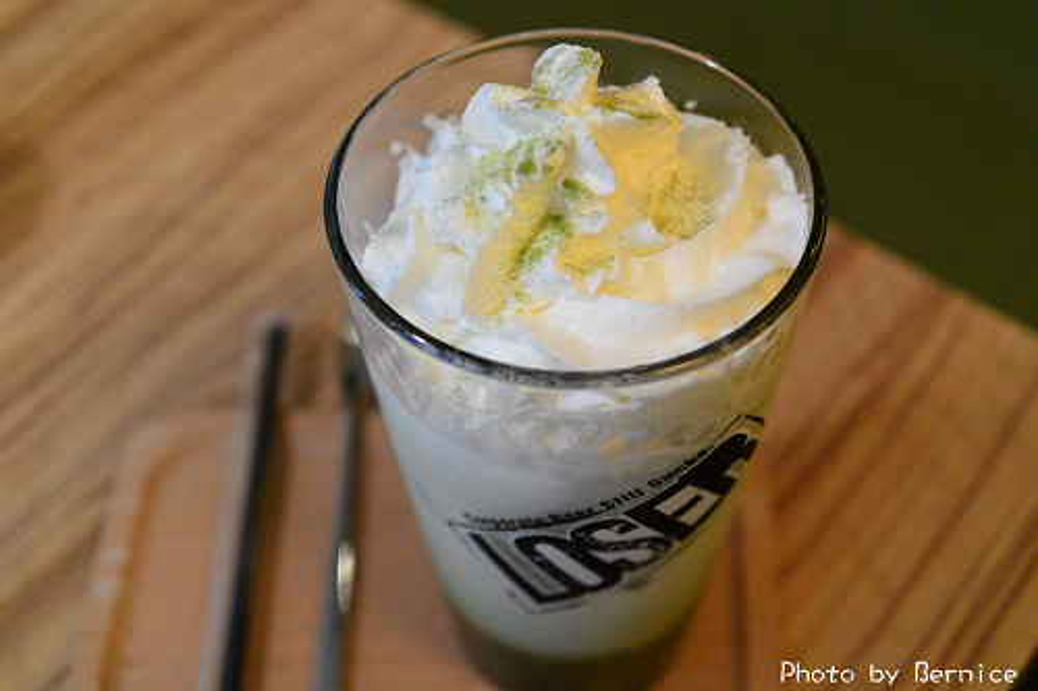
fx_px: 1412
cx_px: 519
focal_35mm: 49
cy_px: 346
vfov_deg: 27.5
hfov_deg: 40.4
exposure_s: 1/160
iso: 400
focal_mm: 18.5
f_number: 1.8
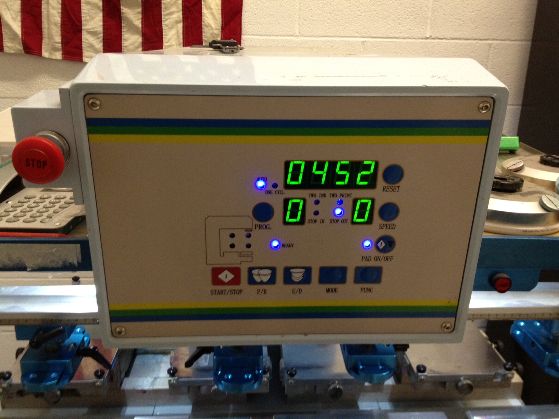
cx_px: 280
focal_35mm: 35
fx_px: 565
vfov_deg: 40.7
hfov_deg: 52.6
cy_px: 210
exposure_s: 1/20
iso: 250
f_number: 2.4
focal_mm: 4.28
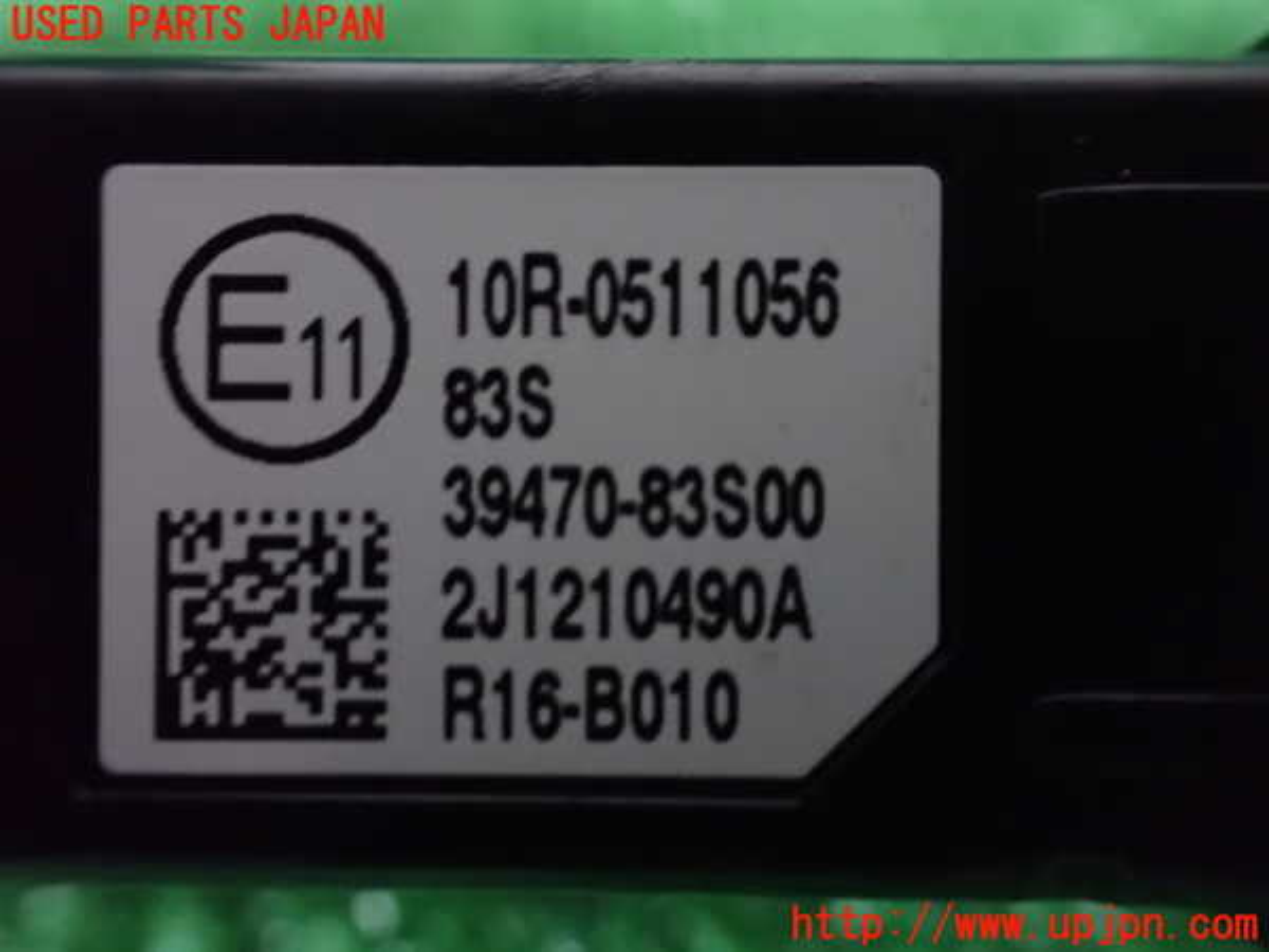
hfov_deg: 60.0
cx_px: 634
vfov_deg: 46.8
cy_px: 476
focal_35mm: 30
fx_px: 1100
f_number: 2.3
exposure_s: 1/25
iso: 1600
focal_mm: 5.4
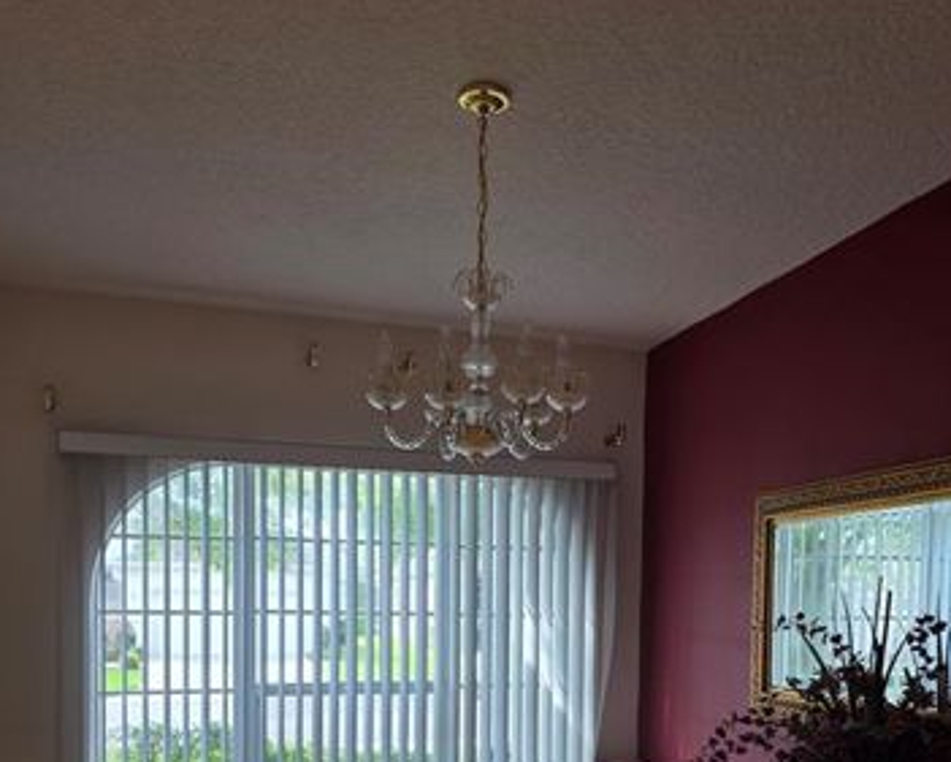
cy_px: 632
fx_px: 957
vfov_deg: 41.1
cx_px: 519
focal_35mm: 34
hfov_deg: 52.8
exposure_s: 1/120
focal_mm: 6.3
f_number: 1.7
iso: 64
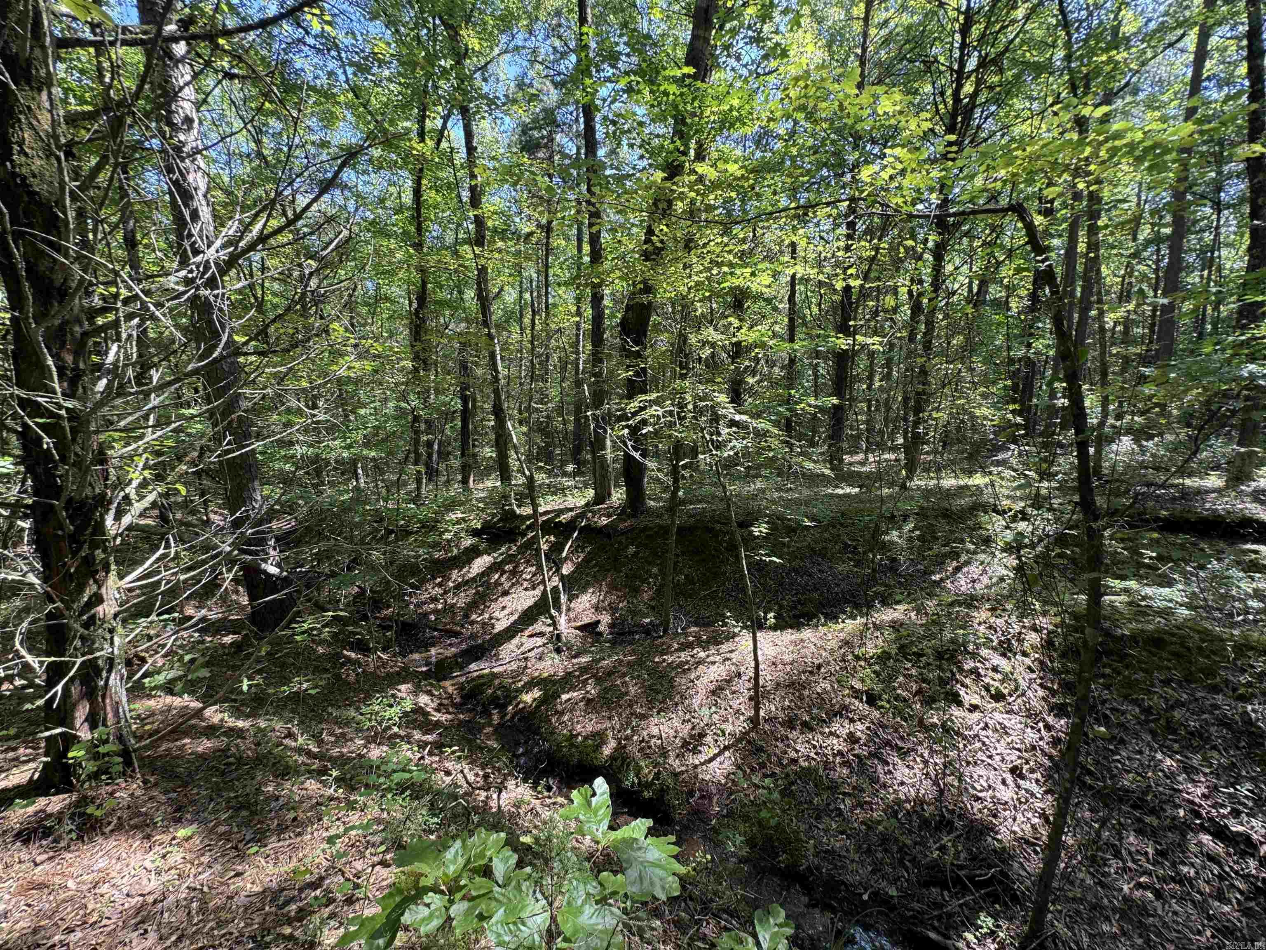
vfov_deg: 85.7
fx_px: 512
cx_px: 633
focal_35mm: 14
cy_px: 475
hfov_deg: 102.1
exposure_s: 1/99
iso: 50
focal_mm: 2.22
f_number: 2.2
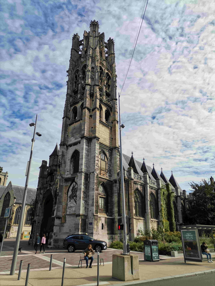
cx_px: 108
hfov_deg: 53.1
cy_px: 143
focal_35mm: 26
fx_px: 215
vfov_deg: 67.3
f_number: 1.8
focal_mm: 4.75
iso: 50
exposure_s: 1/2364
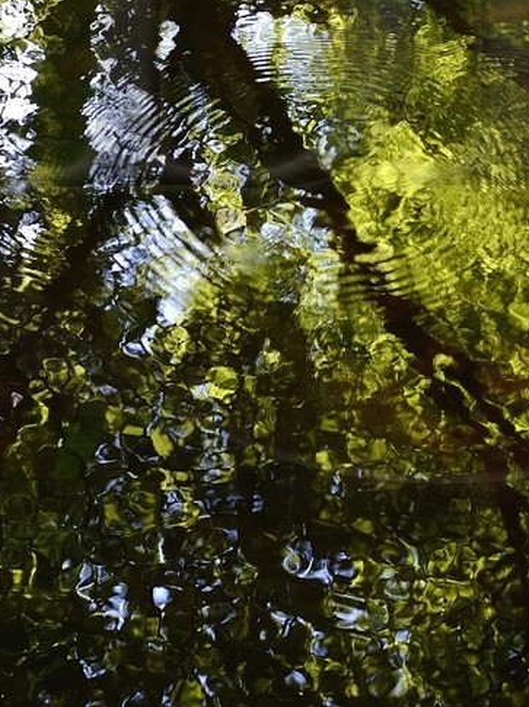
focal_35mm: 92
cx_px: 444
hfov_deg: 15.9
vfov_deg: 20.4
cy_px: -51
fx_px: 1877
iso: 800
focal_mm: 29
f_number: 5
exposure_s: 1/50
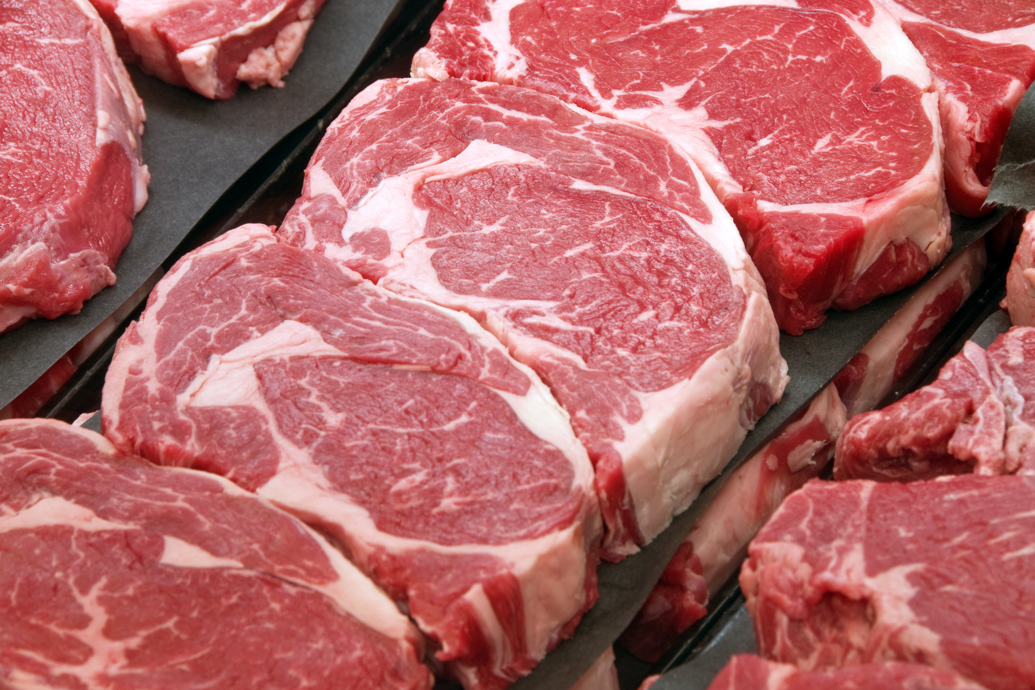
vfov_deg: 6.1
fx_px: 6497
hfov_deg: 9.1
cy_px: 345
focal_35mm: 226
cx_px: 520
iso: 200
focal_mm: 150
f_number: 14
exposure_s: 1/6
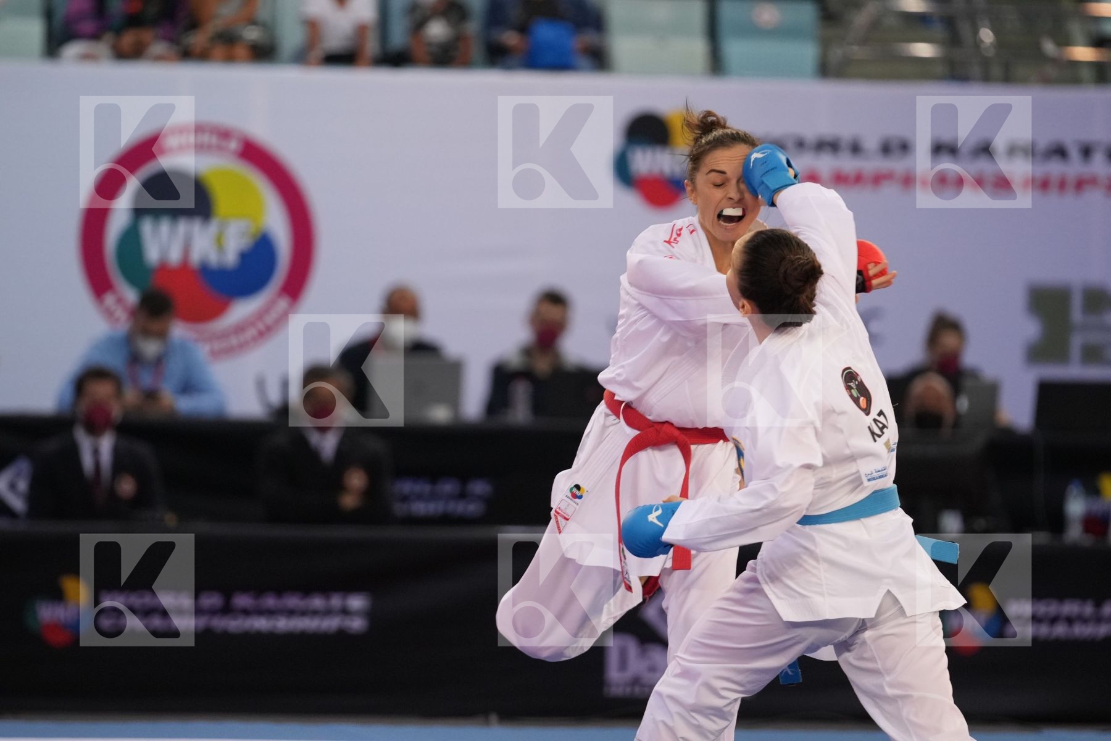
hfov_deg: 6.9
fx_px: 9258
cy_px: 370
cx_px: 556
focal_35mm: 300
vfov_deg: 4.6
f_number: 2.8
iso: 2000
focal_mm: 200
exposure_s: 1/1000
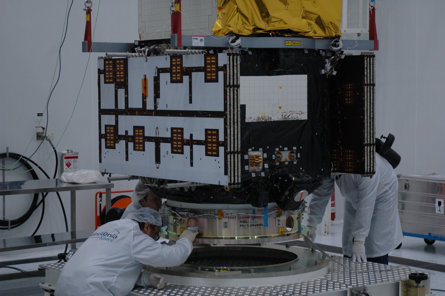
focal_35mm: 82
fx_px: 1019
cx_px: 222
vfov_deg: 16.5
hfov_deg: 24.6
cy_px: 148
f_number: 4.2
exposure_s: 1/60
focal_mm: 55
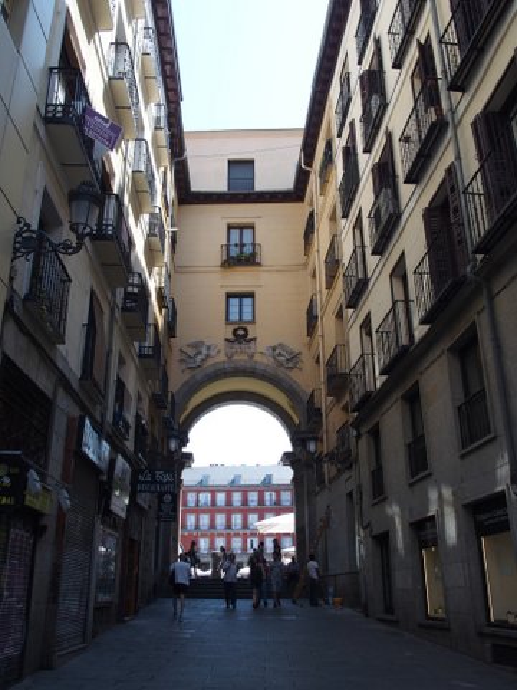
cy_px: 345
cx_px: 258
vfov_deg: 56.8
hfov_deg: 44.2
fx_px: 637
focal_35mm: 32
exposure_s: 1/500
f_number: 3.5
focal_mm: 6.7
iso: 100
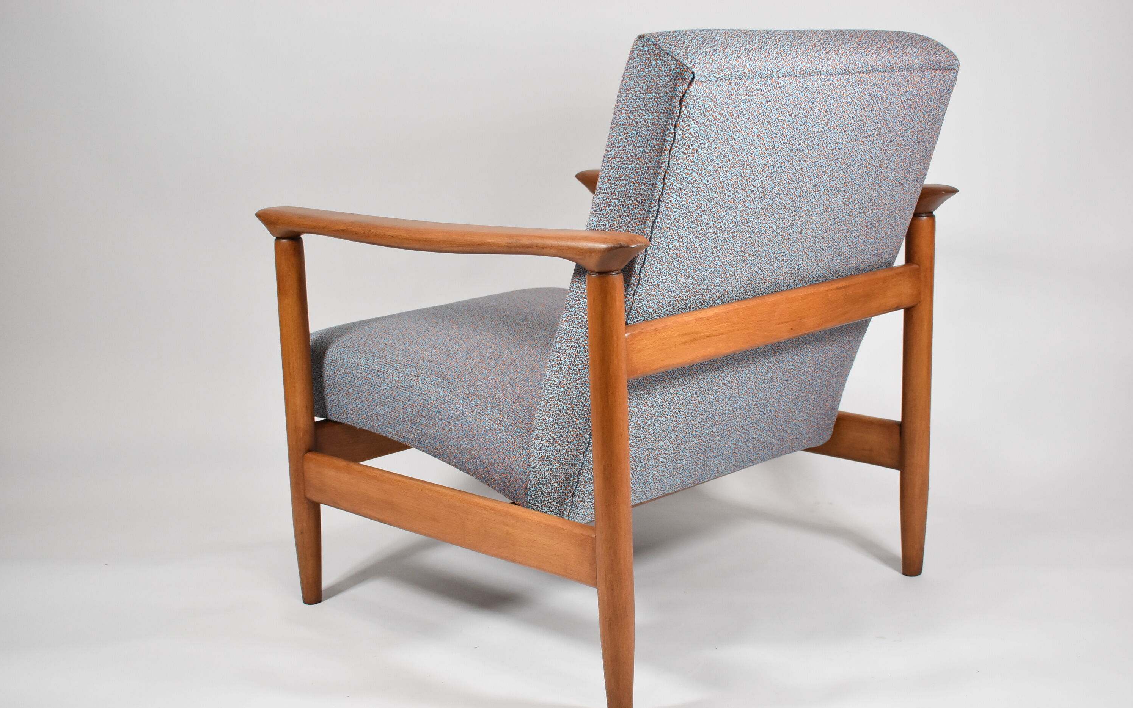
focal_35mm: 48
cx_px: 567
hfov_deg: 42.2
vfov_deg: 27.1
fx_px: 1467
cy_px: 373
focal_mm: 31
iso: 1100
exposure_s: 1/125
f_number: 4.2
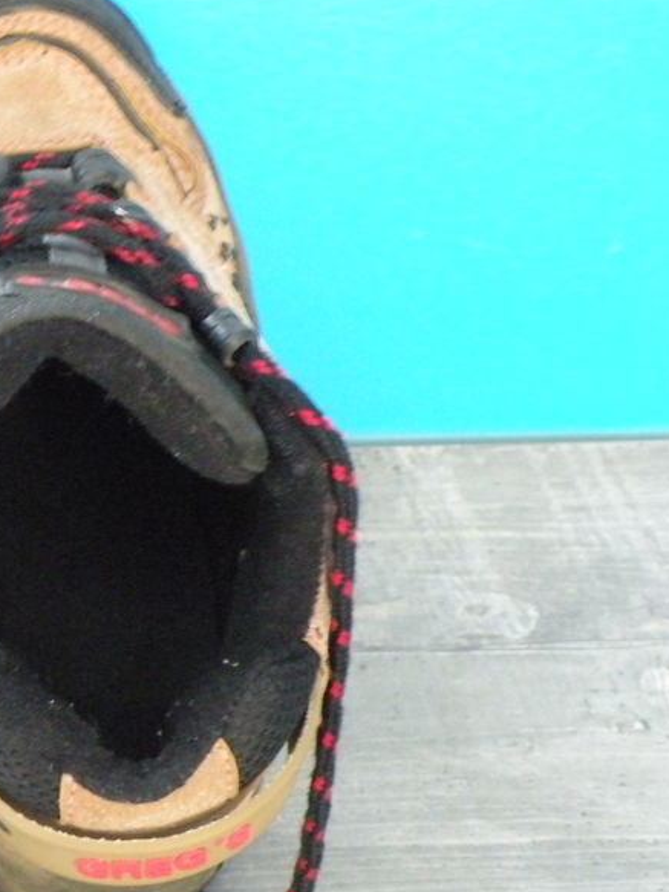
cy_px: 404
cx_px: -29
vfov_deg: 27.0
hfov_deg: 19.7
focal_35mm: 72
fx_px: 1856
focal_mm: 7.4
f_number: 3.2
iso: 800
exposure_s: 1/6.7
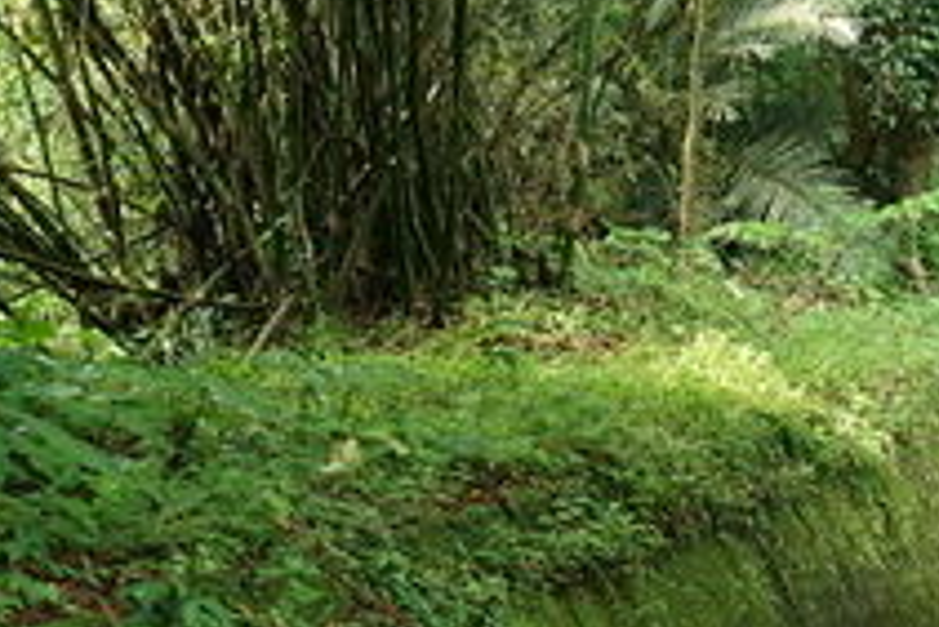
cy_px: 854
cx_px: 1304
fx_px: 2741
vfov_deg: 12.6
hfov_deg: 17.9
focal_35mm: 105
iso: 640
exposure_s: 1/60
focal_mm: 37
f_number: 5
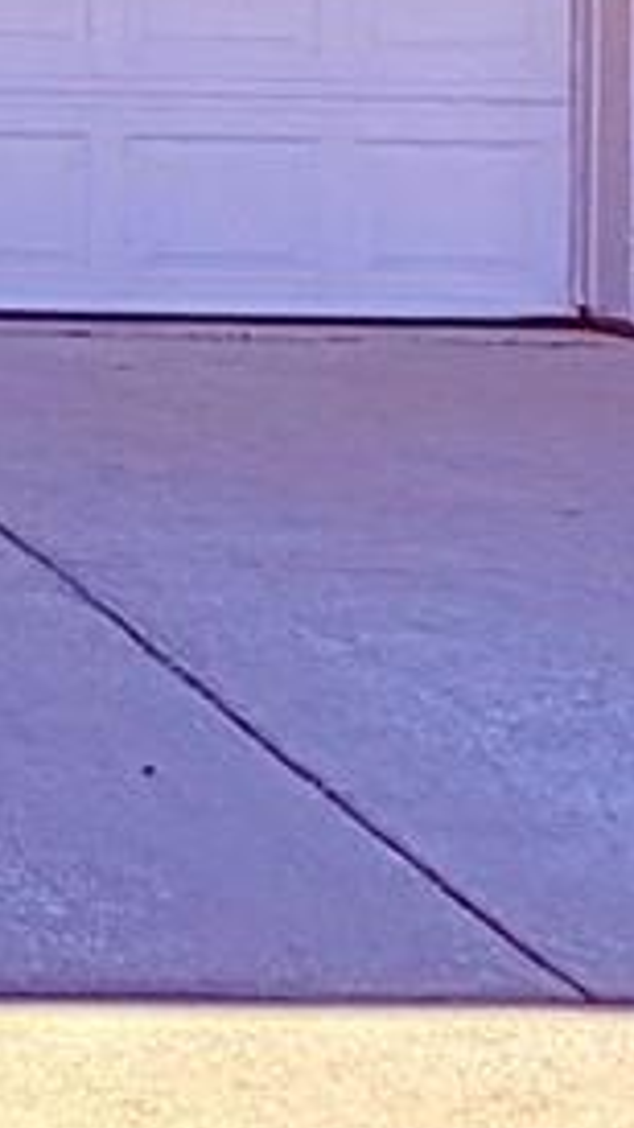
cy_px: -914
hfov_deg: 8.6
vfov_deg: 15.9
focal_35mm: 114
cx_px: -1326
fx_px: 3409
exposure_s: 1/770
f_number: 2.2
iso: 32
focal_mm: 2.22
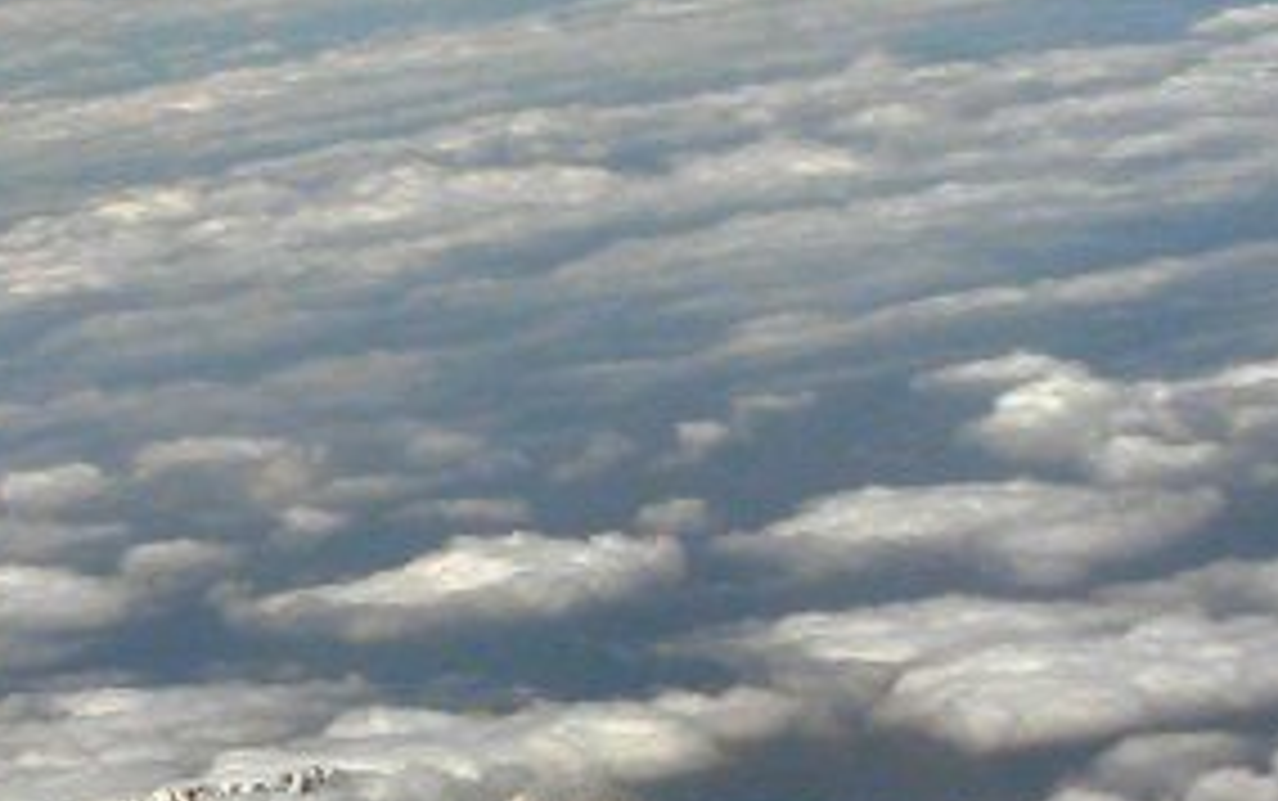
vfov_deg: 5.0
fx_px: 9237
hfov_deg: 7.9
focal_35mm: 265
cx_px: 369
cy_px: 860
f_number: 4.8
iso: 100
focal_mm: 16.8
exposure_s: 1/631
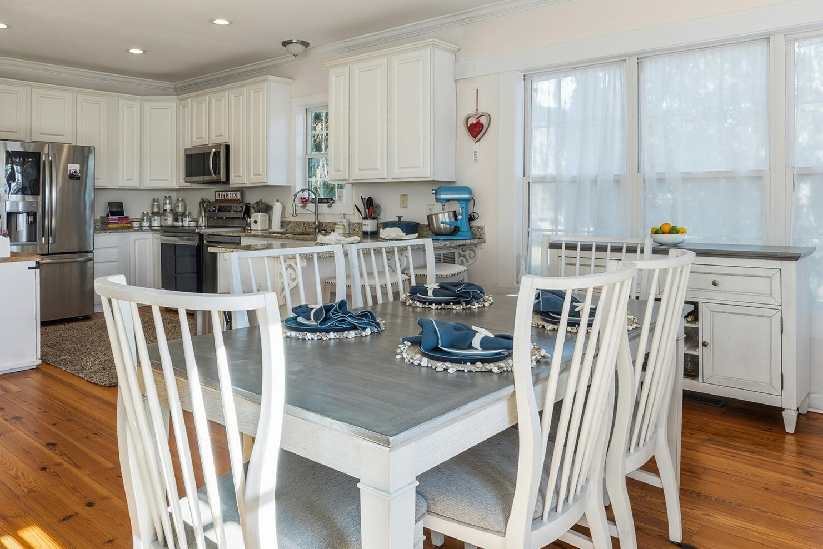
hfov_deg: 65.7
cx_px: 402
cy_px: 199
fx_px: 637
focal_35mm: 28
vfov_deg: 46.2
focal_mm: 16.5
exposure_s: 1/800
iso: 320
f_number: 9
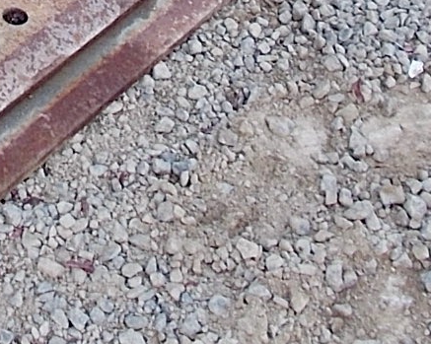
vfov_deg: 10.5
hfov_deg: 14.2
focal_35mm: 132
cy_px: -408
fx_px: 1683
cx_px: -58
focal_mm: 4.6
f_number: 3.2
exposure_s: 1/60
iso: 80
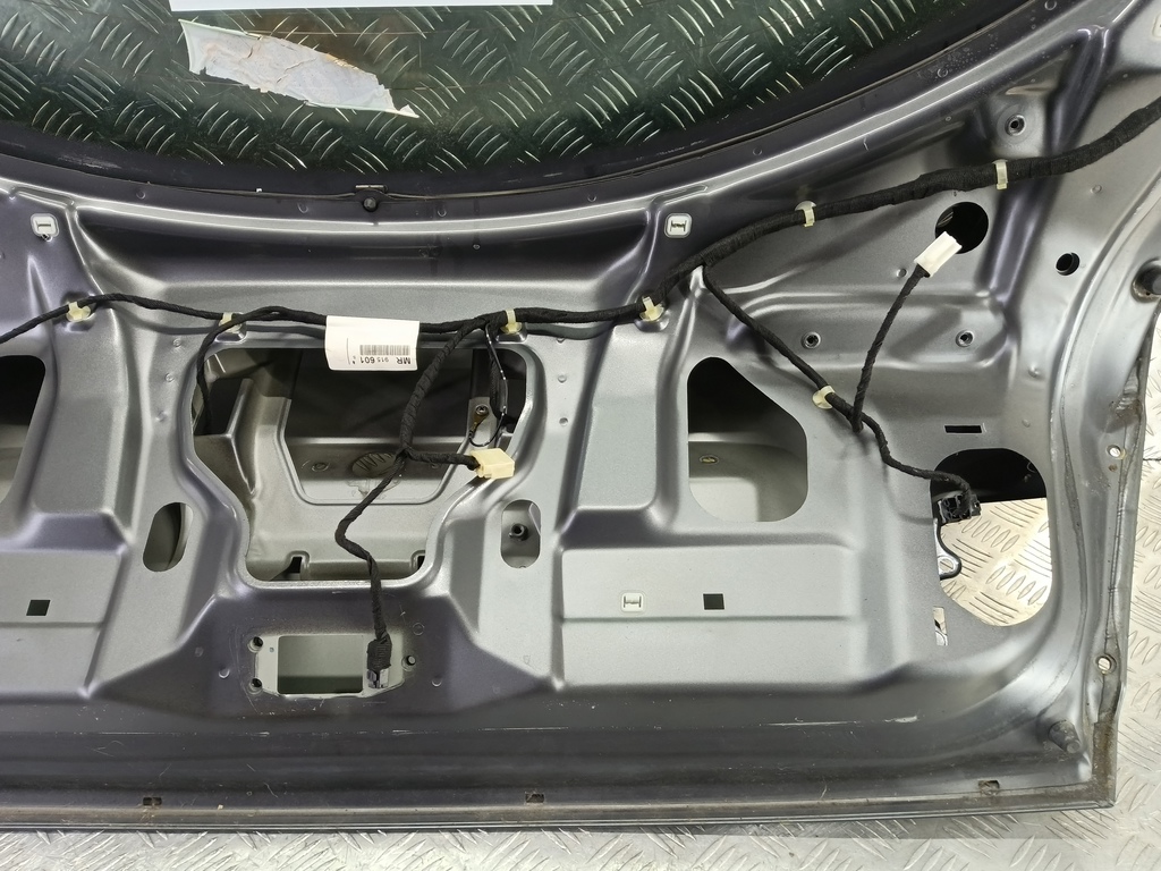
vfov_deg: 58.9
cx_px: 580
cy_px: 436
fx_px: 771
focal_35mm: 23
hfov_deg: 73.9
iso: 166
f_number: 1.6
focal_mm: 4.11
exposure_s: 1/33.3
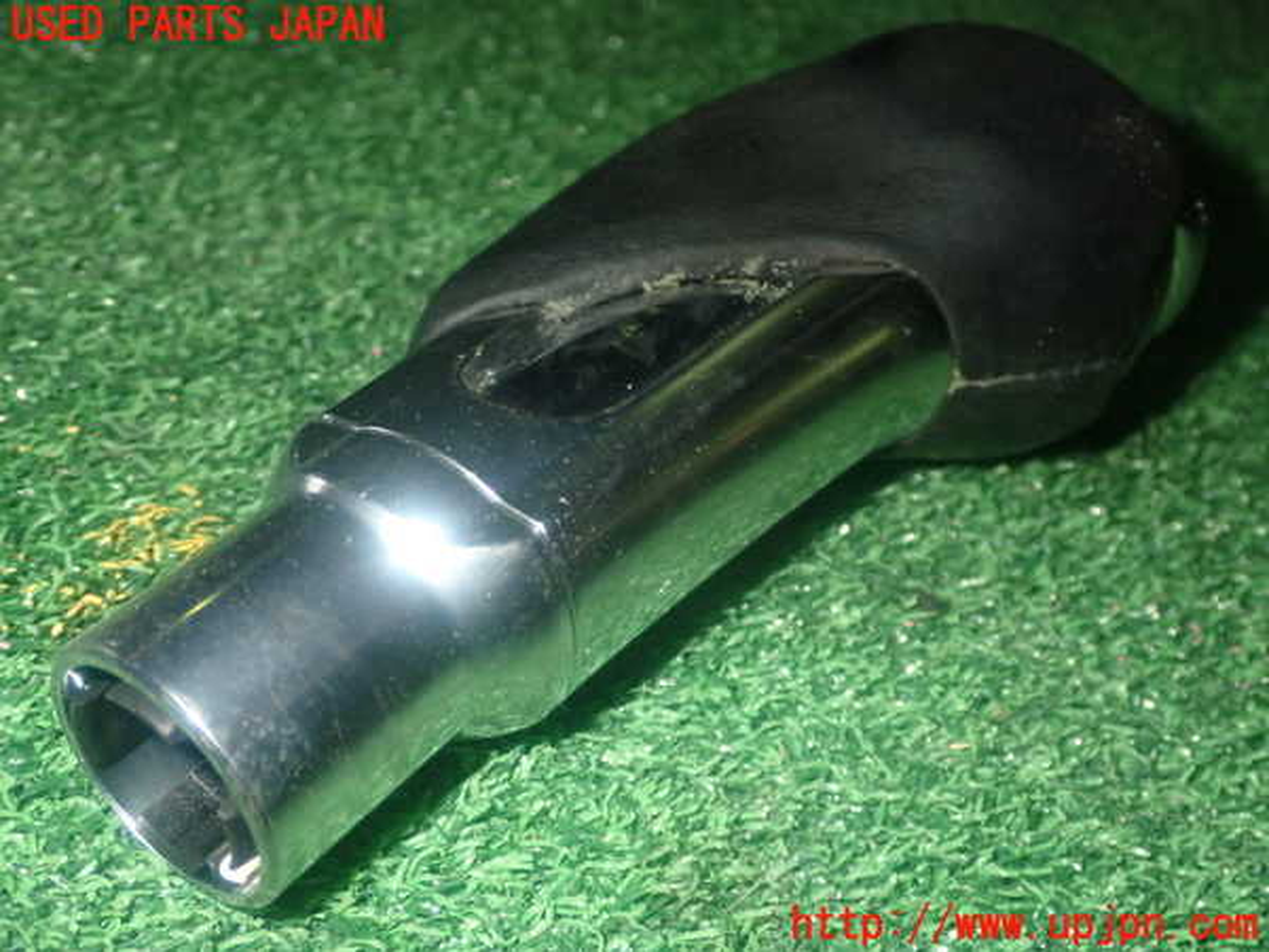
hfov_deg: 42.9
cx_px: 634
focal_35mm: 44
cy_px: 476
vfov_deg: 32.9
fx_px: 1613
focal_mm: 7.84
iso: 400
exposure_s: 1/40
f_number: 9
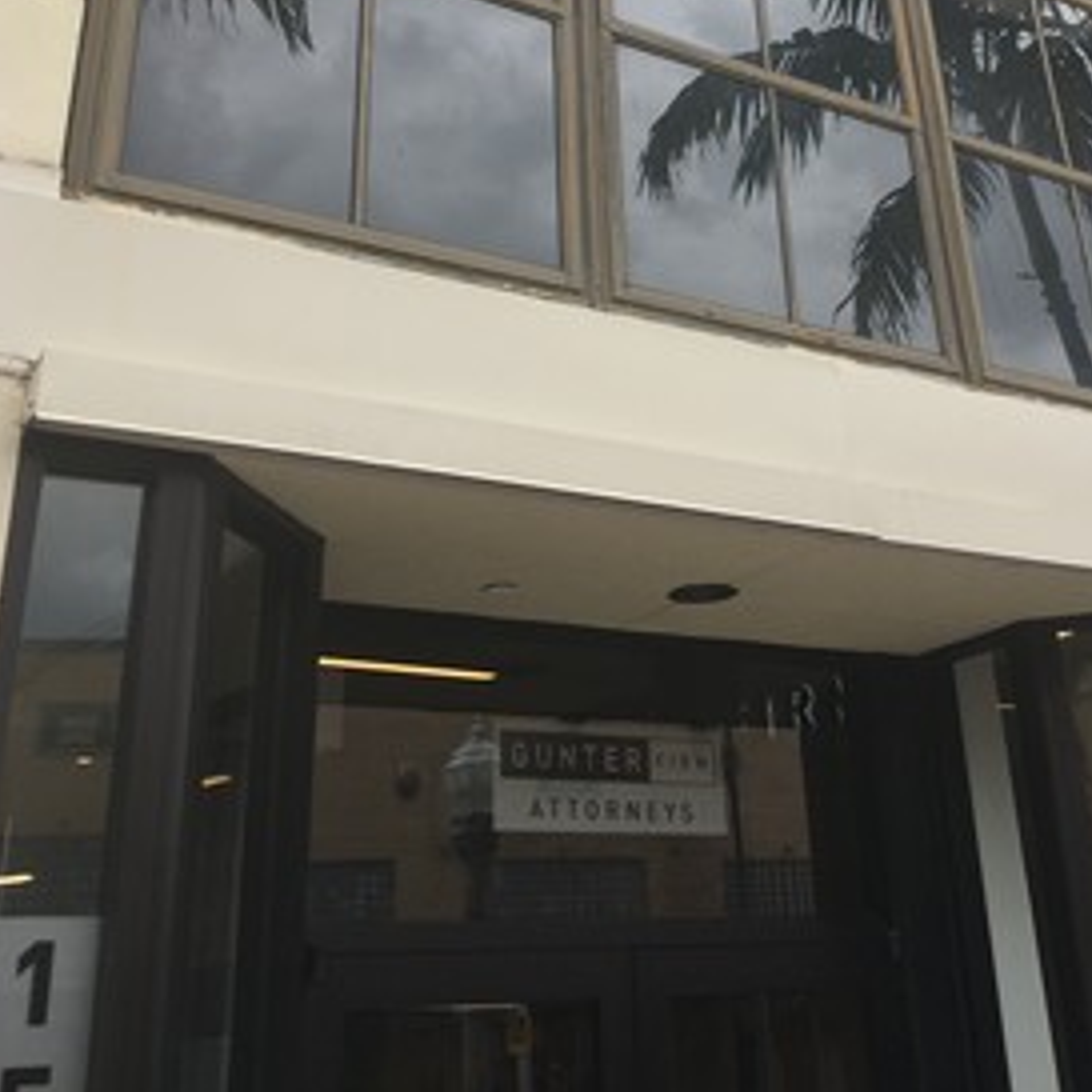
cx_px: 680
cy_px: 136
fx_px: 1606
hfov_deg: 37.3
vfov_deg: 35.6
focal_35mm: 45
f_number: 2.2
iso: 25
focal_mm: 4.15
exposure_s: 1/466
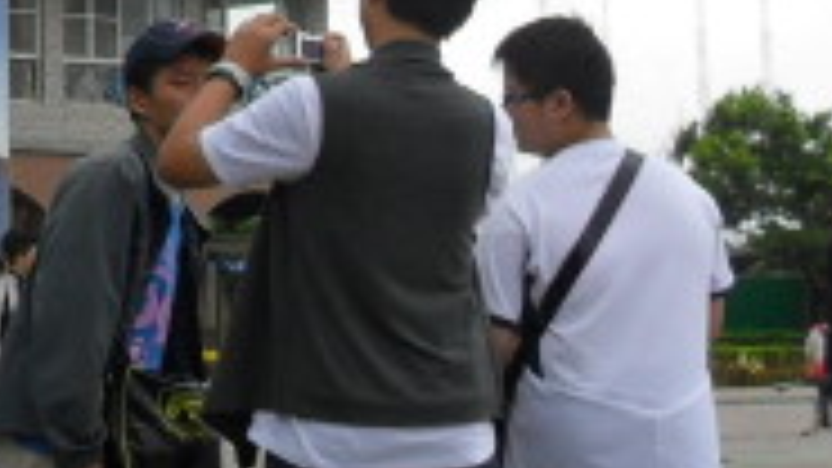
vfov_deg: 9.1
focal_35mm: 132
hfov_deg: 15.5
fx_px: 2912
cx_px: -252
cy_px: 14
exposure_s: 1/350
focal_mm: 6.2
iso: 100
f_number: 2.8
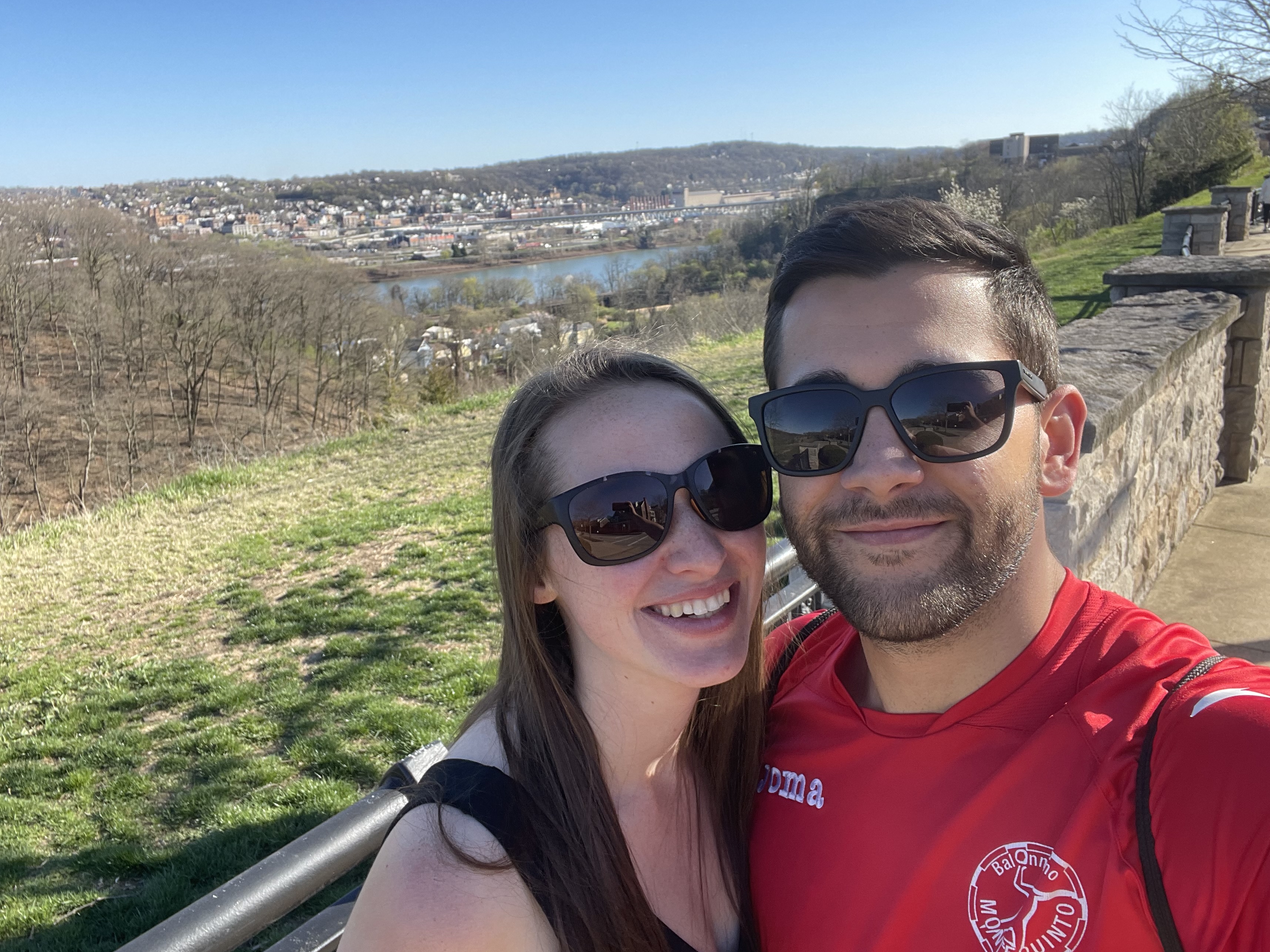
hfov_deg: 65.3
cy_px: 427
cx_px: 610
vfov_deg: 51.3
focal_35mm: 27
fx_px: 991
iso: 25
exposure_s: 1/239
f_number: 2.2
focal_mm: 2.71
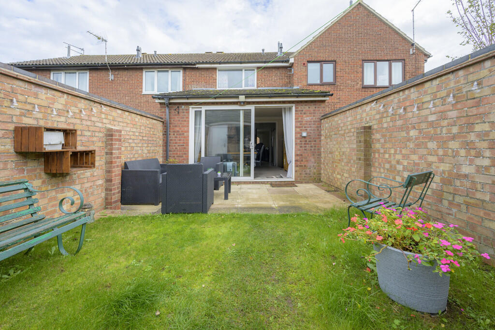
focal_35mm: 14
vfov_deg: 81.2
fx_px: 193
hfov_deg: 104.2
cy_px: 165
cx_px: 248
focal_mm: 14
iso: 100
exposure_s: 1/60
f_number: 8
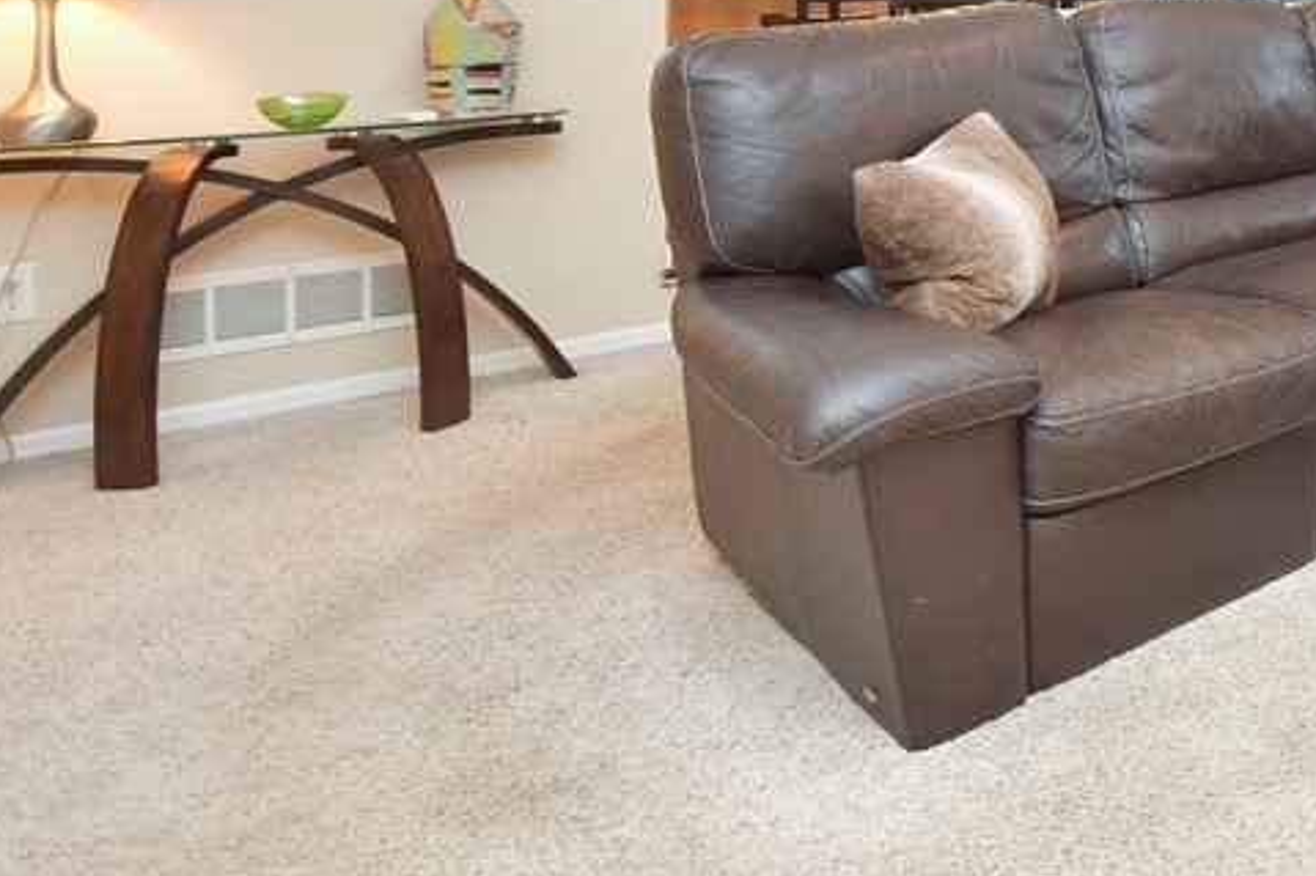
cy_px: -14
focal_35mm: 34
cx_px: 1431
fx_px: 1242
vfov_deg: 35.0
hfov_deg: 43.7
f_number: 4
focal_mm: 10
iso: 800
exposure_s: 1/30
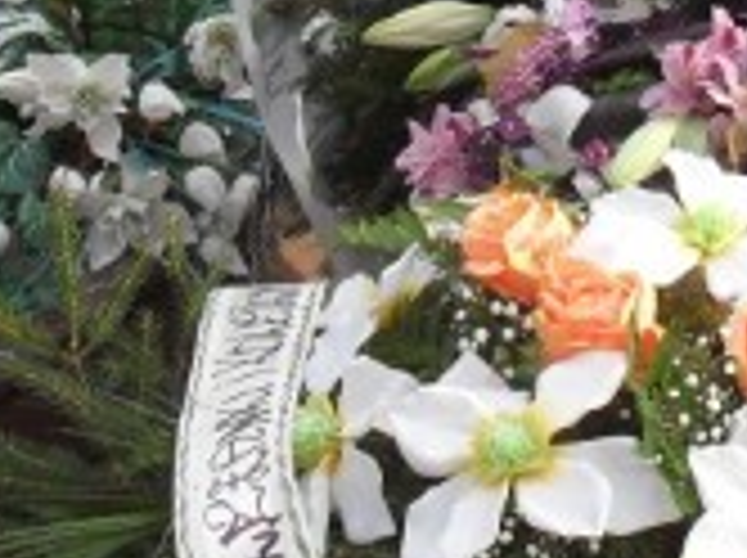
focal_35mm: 135
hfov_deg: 14.2
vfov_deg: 10.8
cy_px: -99
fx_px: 2909
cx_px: 914
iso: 100
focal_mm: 6.3
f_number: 3.2
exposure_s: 1/180
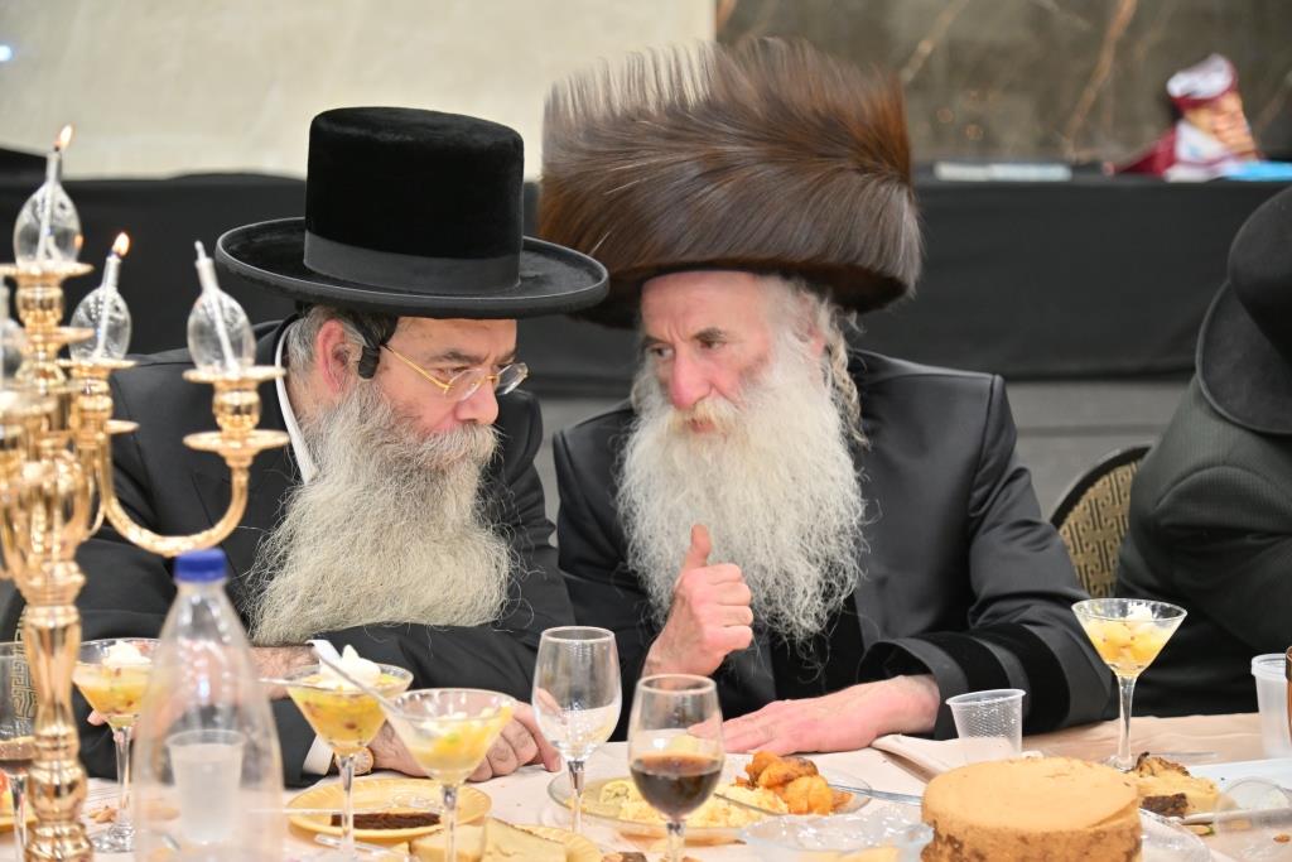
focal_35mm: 75
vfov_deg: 18.2
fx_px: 2692
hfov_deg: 27.0
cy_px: 431
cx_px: 646
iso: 640
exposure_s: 1/200
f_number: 4
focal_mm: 75
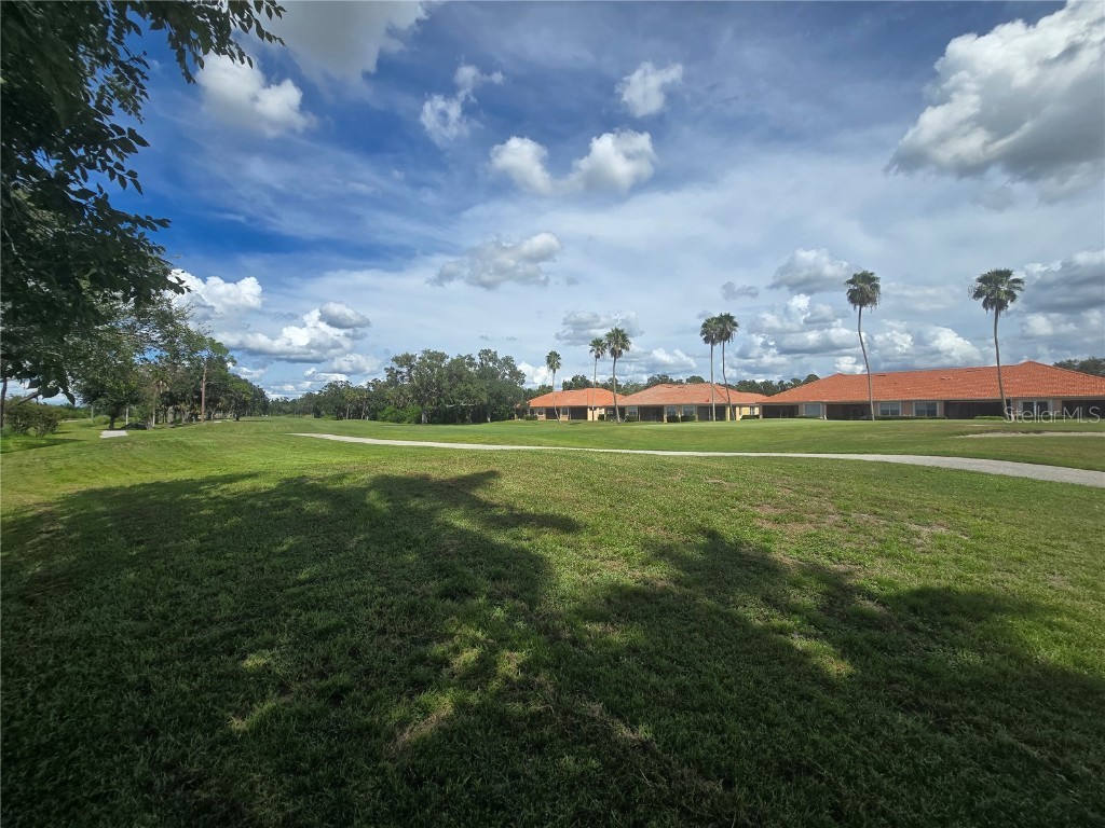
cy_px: 414
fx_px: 415
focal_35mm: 13
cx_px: 552
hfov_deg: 106.2
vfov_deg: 89.9
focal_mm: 2.2
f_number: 2.2
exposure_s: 1/2913
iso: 50
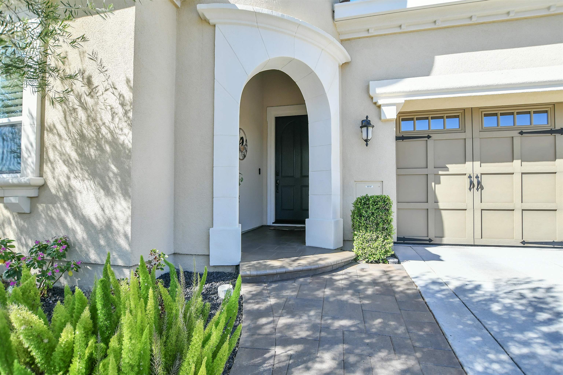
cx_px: 282
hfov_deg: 100.4
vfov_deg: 77.3
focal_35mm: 15
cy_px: 188
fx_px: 235
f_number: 4.5
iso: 800
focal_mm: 10
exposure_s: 1/800
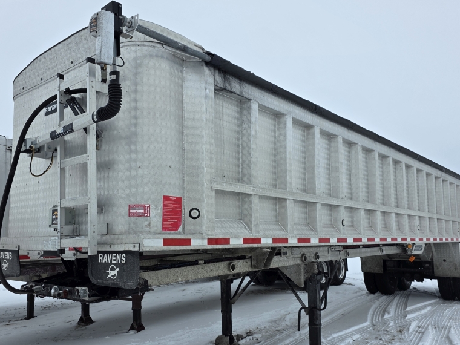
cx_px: 228
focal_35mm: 31
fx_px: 412
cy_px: 193
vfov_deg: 45.4
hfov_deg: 58.3
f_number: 1.7
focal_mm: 6.3
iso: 80
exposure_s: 1/5778
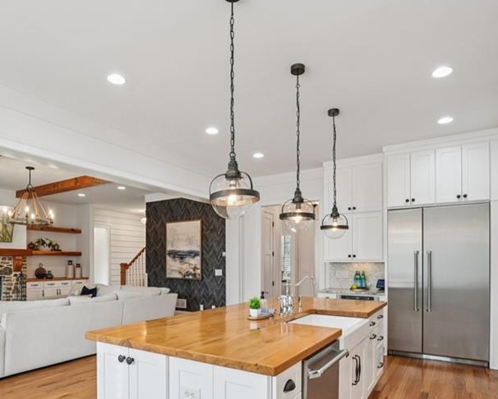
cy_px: 265
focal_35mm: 22
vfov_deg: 61.7
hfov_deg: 75.0
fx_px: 324
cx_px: 237
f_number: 8
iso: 320
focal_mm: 14
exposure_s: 1/20
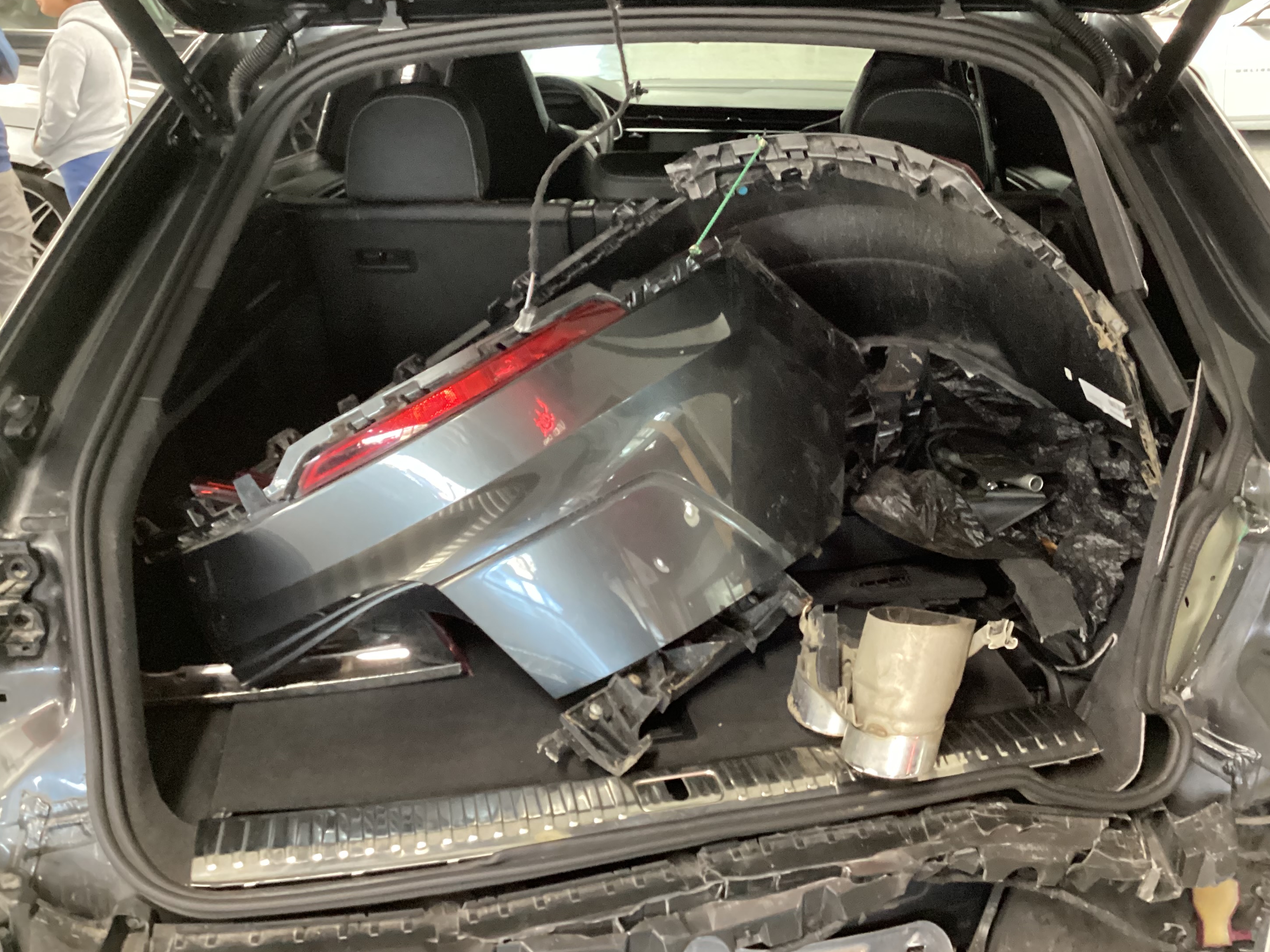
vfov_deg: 40.7
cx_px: 667
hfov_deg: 52.6
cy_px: 461
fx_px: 1284
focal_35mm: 35
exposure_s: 1/24
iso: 640
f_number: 2.4
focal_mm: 3.3
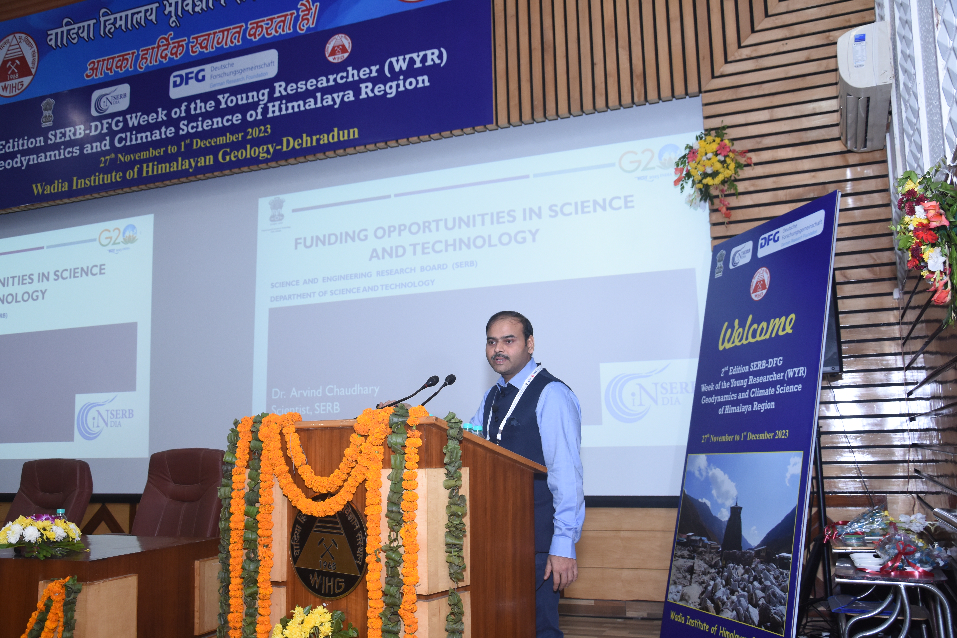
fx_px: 877
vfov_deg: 40.0
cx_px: 478
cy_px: 319
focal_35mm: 33
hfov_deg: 57.2
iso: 800
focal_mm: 22
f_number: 4.5
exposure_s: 1/125
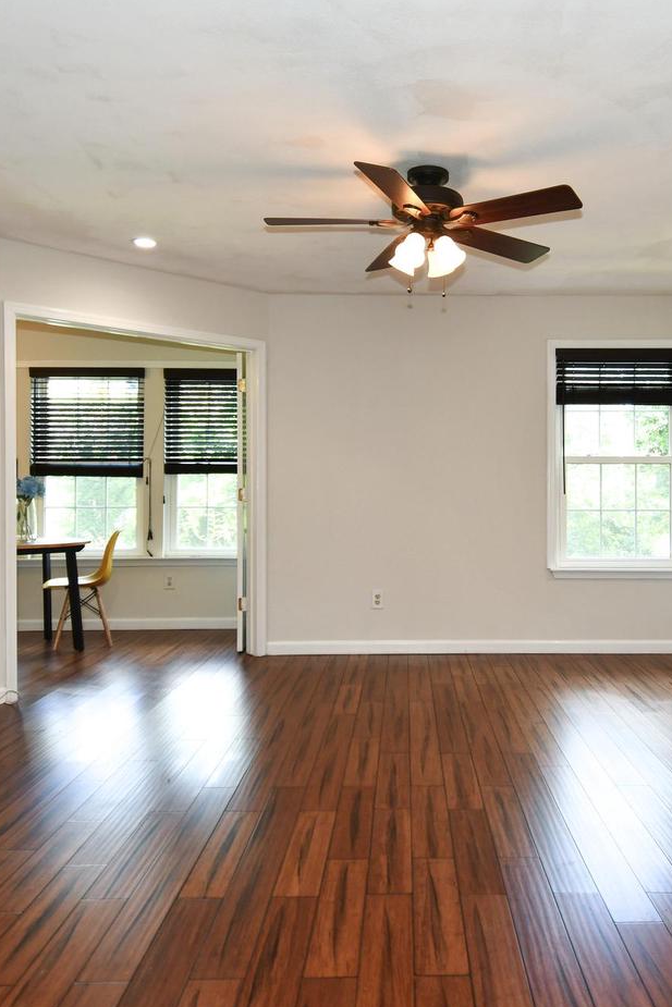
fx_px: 784
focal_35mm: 28
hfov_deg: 46.3
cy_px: 498
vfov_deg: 65.5
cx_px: 390
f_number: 4
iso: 280
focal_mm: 12
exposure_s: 1/60
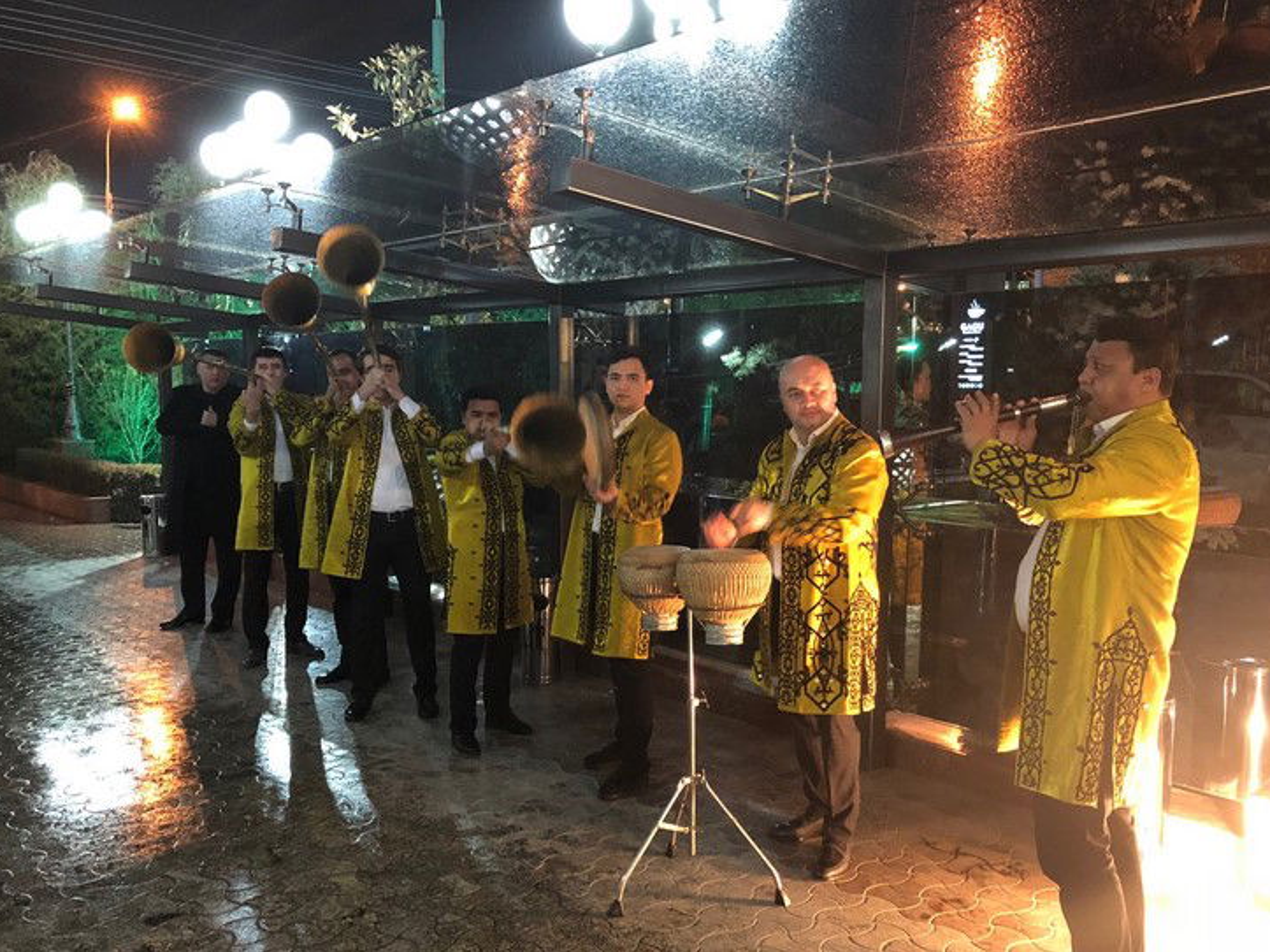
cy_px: 511
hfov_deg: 58.3
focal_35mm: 31
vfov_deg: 45.4
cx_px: 664
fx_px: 1137
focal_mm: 4
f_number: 1.8
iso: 640
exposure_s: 1/25
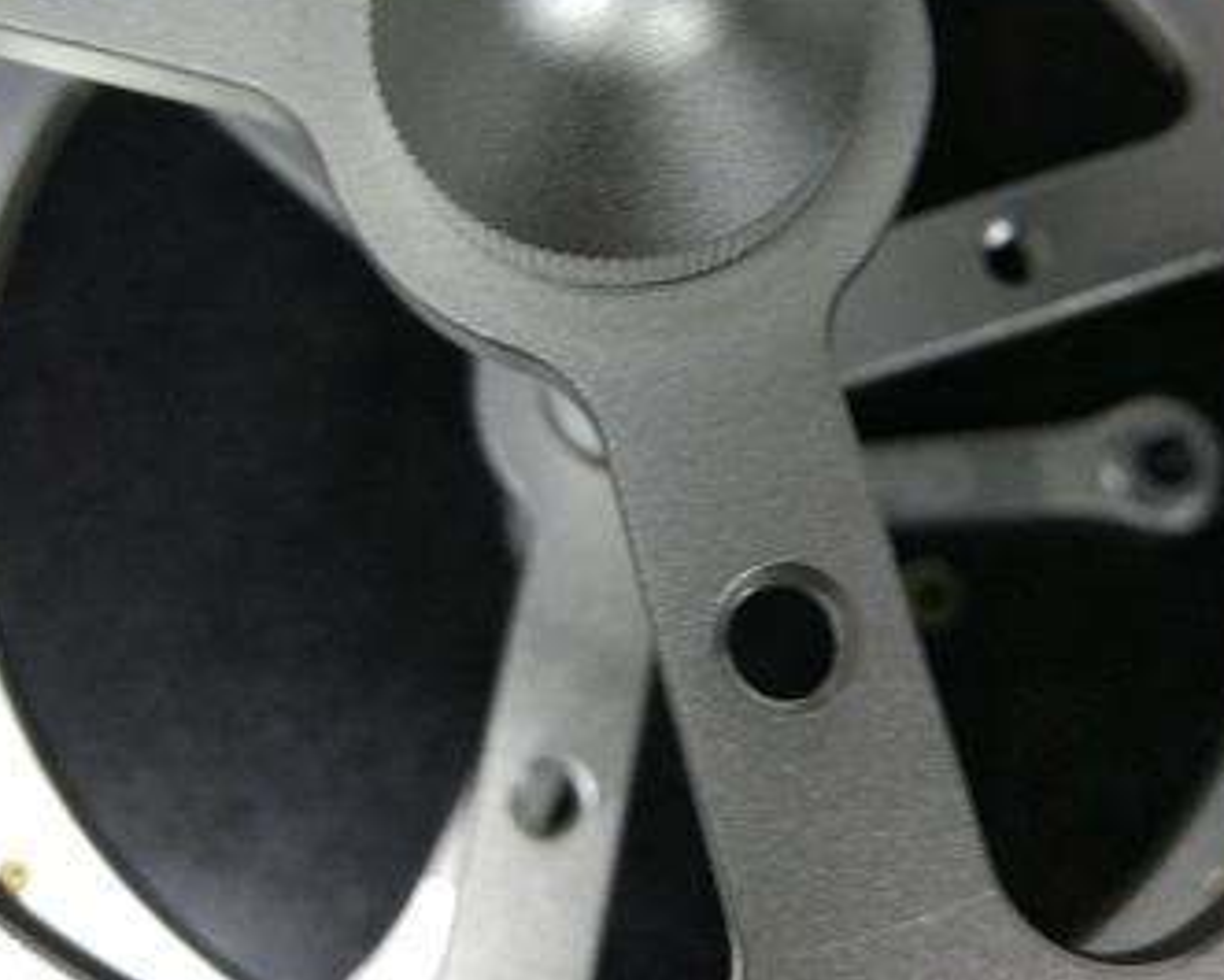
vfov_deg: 33.4
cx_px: 599
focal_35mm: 44
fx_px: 1594
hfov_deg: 42.0
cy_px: 224
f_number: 2
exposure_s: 1/20
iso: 405
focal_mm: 4.26
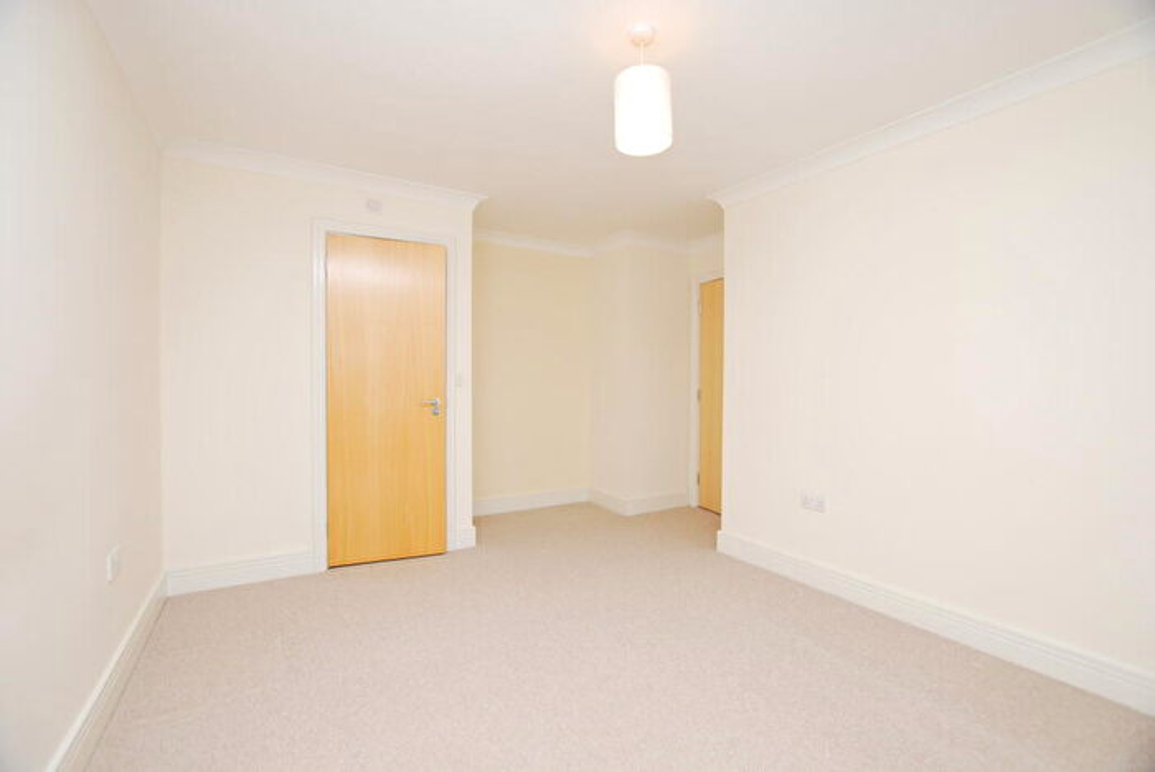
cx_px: 578
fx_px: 482
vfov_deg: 77.4
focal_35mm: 15
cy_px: 386
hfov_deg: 100.3
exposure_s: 1/60
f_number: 4
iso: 100
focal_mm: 10
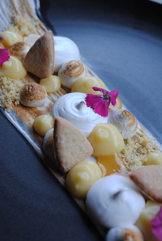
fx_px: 353
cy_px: 120
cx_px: 81
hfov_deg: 25.8
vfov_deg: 37.8
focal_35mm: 52
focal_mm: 35
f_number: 5
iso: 200
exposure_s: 1/60
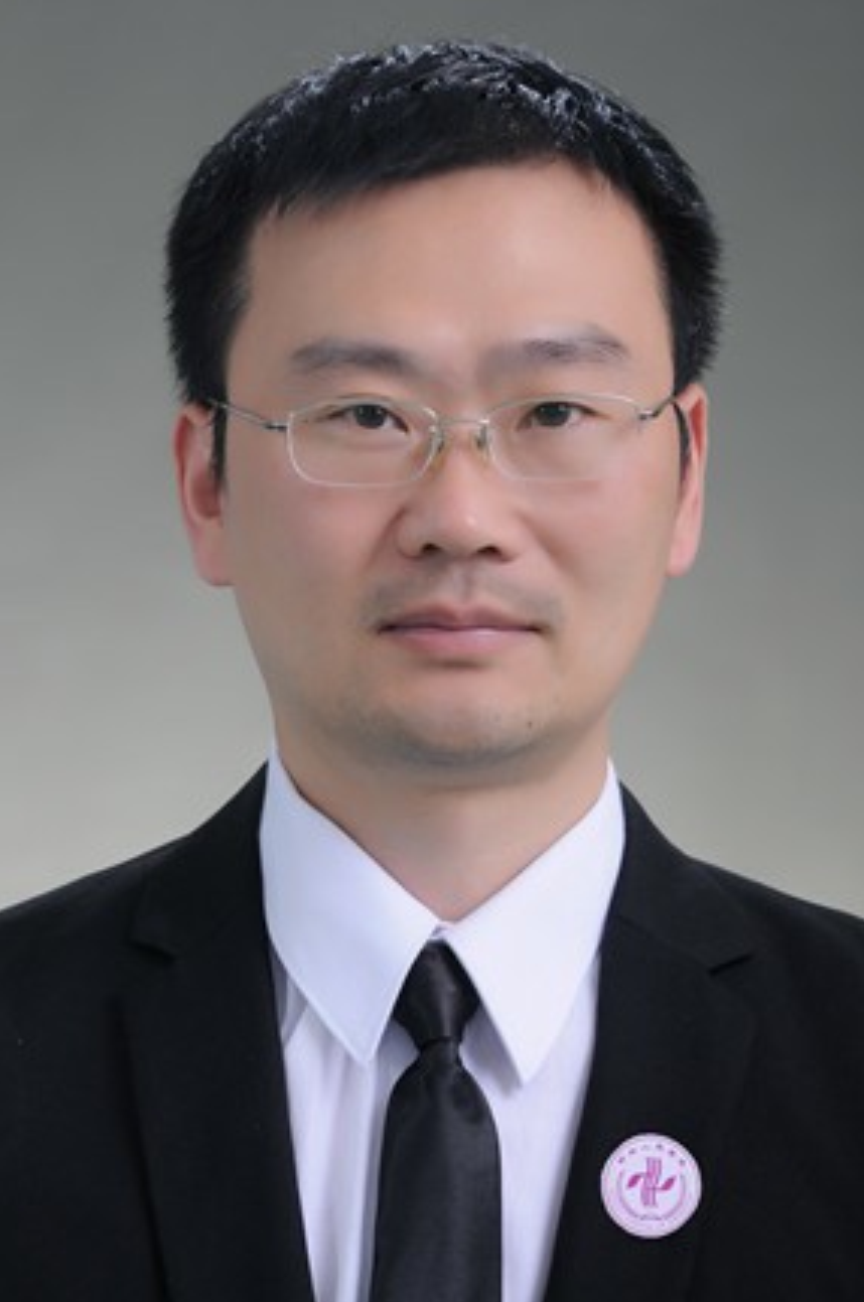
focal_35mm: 134
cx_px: 423
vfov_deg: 15.4
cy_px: 630
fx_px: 4822
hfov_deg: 10.2
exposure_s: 1/125
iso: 160
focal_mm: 85
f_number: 5.6
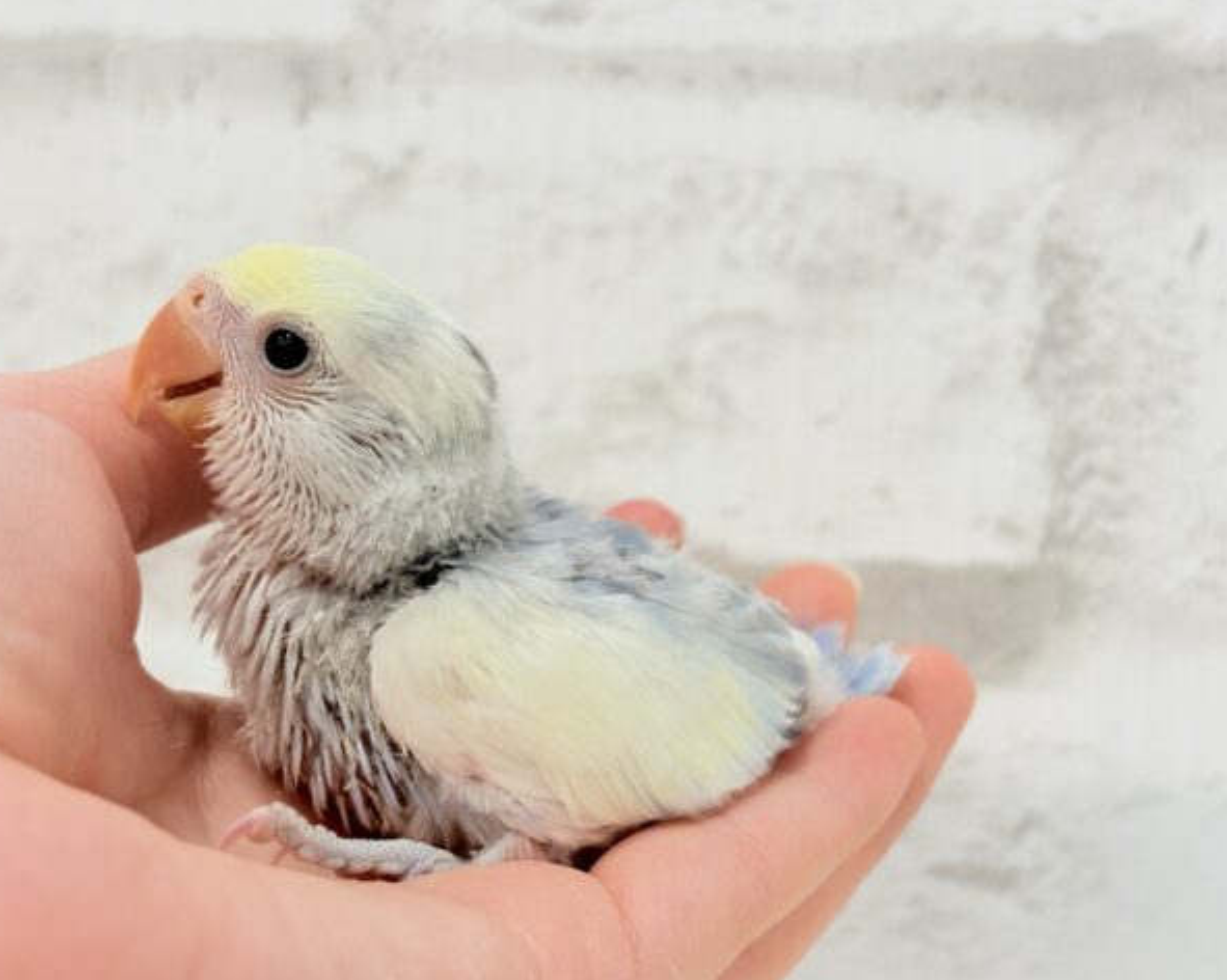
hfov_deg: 34.2
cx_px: 635
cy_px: 488
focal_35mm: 55
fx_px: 1996
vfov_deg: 27.6
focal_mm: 5.96
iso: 50
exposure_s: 1/50
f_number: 1.6
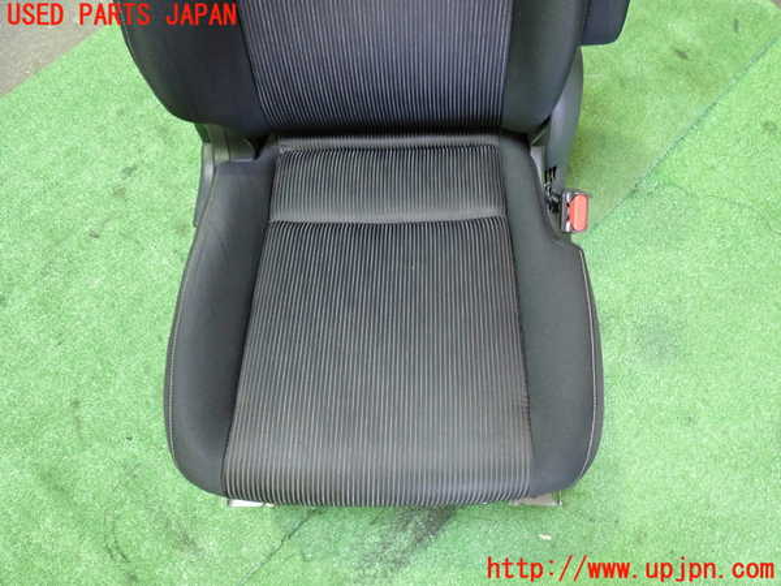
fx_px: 677
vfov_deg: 46.8
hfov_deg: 60.0
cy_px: 293
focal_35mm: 30
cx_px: 390
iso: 640
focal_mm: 5.4
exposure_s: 1/30
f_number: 2.3
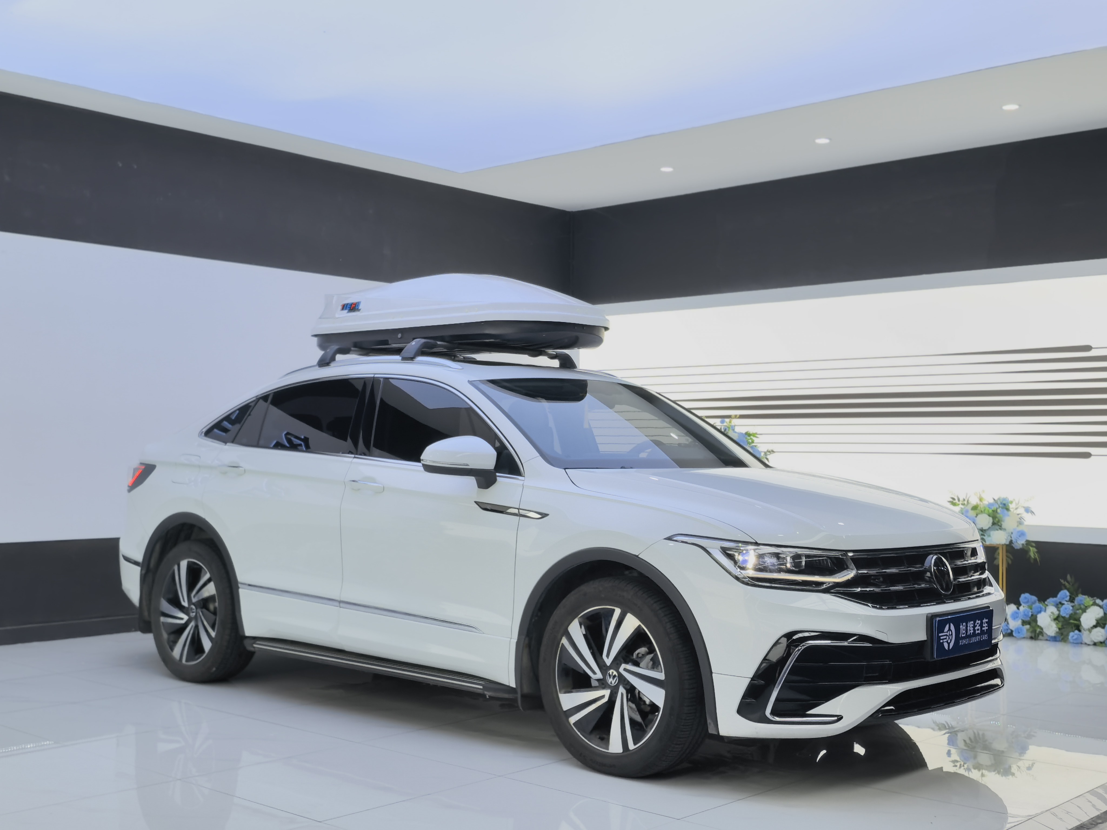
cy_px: 415
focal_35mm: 41
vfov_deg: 35.1
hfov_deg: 45.8
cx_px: 554
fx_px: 1311
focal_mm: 5.75
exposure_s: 1/227
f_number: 2
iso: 50
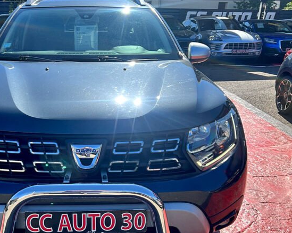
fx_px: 320
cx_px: 91
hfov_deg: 48.1
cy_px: 127
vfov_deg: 40.1
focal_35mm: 37
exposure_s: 1/2762
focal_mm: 5.7
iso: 50
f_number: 1.5
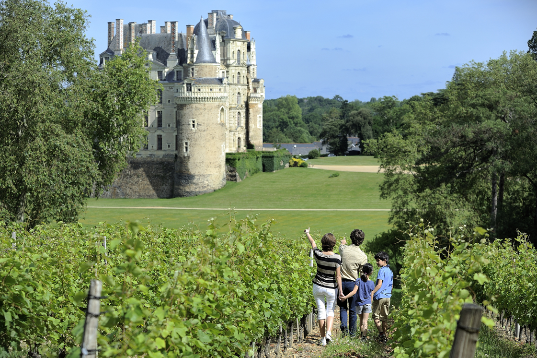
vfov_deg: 15.9
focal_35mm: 86
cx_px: 268
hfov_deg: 23.7
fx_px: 1282
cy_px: 179
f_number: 4
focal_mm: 86
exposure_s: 1/1000
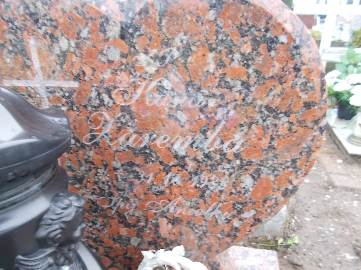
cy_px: 135
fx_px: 271
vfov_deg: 53.1
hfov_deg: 67.3
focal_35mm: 26
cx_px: 180
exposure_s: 1/25
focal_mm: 4.6
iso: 160
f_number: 3.2
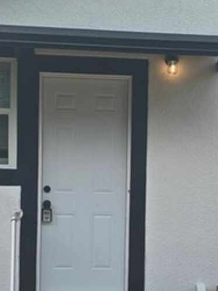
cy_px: 213
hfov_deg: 18.8
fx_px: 655
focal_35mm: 78
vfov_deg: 24.8
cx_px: 145
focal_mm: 6.3
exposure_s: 1/2882
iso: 80
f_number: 1.7
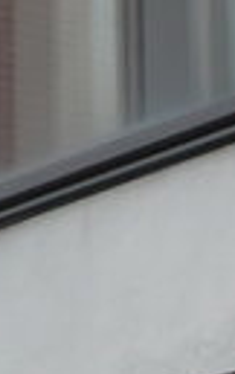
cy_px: 1163
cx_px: -1137
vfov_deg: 3.4
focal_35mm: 610
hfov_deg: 2.1
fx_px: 6230
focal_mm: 12.7
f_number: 3.7
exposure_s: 1/160
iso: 80
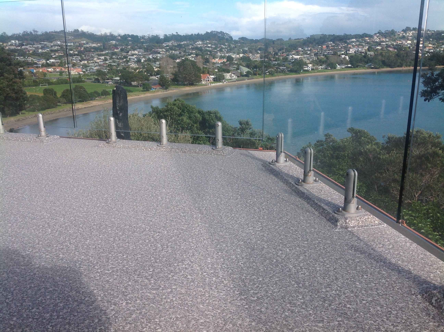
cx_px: 222
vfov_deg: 40.6
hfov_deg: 52.7
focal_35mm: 35
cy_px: 166
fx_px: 448
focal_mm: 4.28
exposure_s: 1/1592
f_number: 2.4
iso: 50
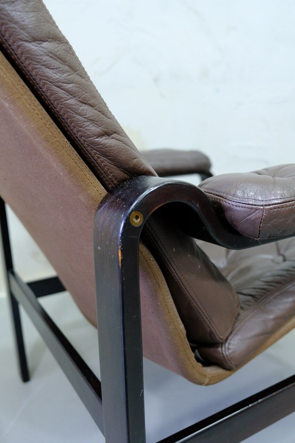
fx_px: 381
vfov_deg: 60.3
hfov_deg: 42.3
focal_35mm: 31
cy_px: 222
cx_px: 148
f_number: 3.2
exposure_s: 1/28
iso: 1250
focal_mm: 20.5
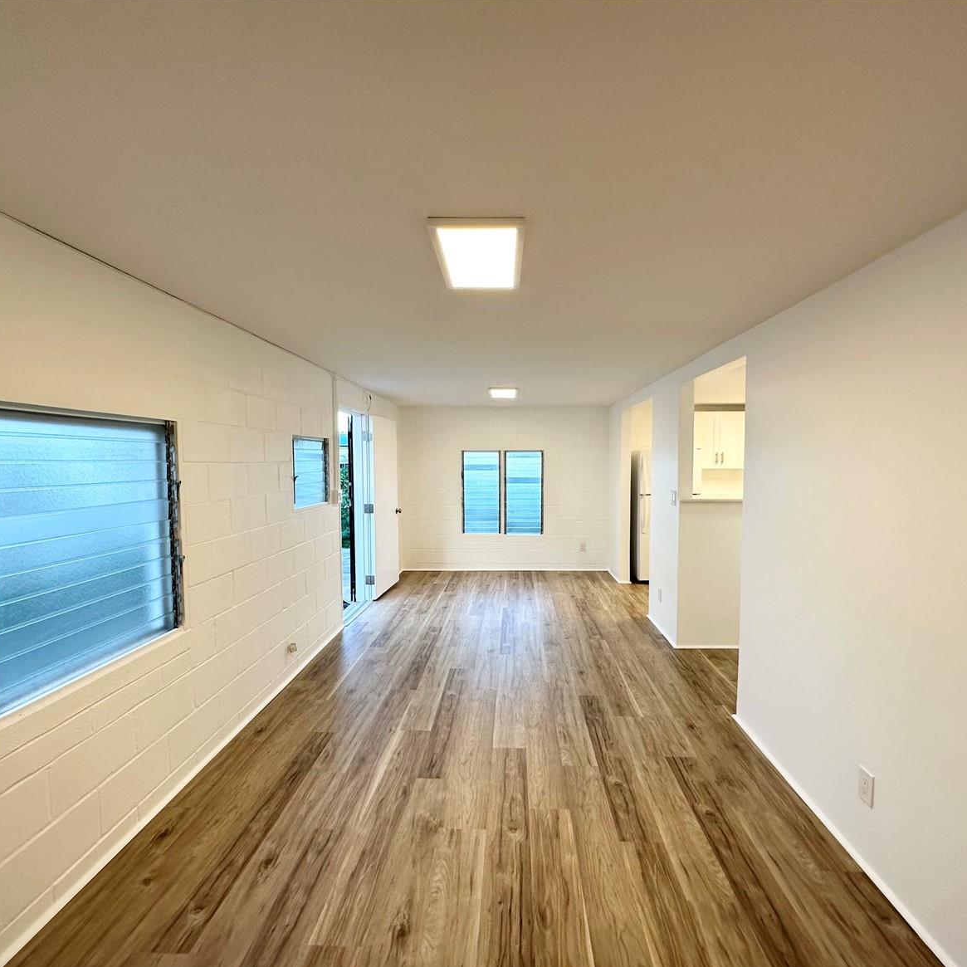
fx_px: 537
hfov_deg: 83.9
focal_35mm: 17
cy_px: 494
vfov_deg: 84.0
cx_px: 496
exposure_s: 1/120
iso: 160
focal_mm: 2.22
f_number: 2.2
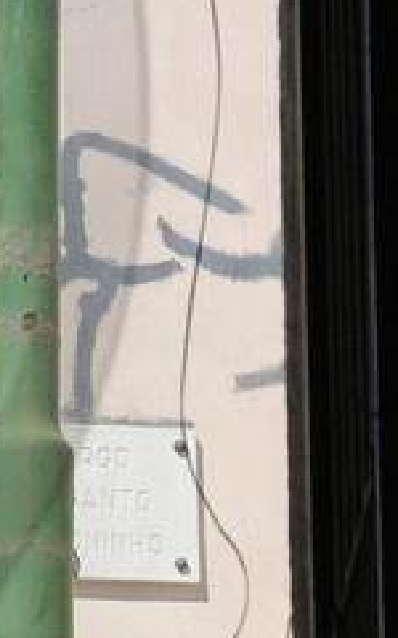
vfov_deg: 2.1
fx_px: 17095
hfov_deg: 1.3
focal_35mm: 985
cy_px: 114
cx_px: -682
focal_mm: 145
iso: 100
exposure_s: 1/320
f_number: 8
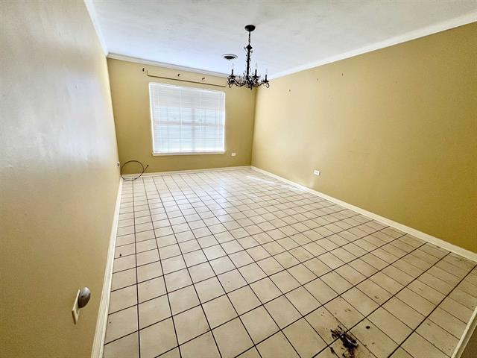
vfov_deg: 89.9
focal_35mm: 13
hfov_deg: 106.2
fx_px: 179
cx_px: 238
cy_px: 179
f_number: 1.8
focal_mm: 1.57
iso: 250
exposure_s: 1/99
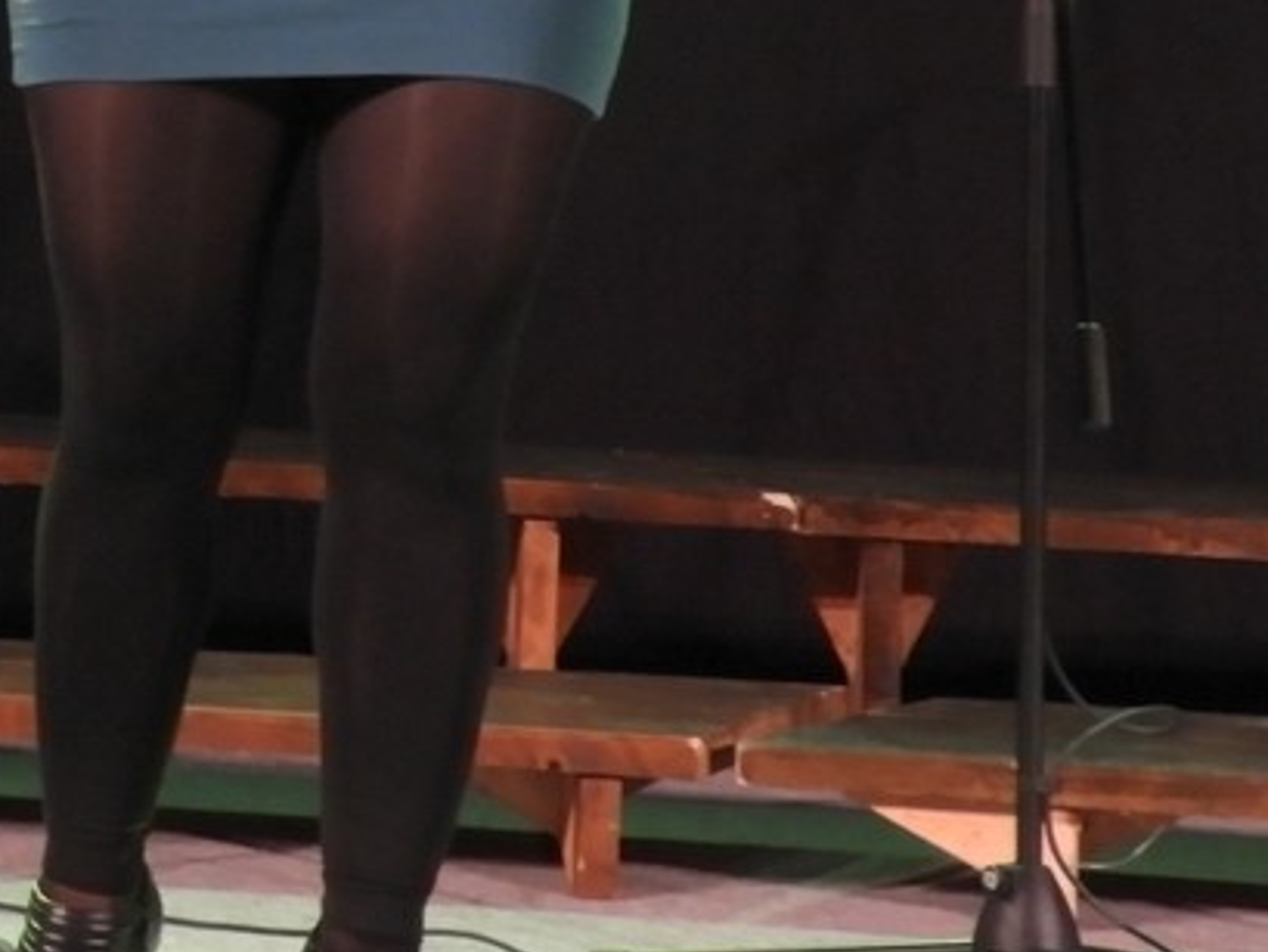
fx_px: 5020
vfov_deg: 10.6
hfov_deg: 13.4
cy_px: -301
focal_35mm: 137
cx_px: -741
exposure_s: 1/30
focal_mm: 6.3
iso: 800
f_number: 3.8
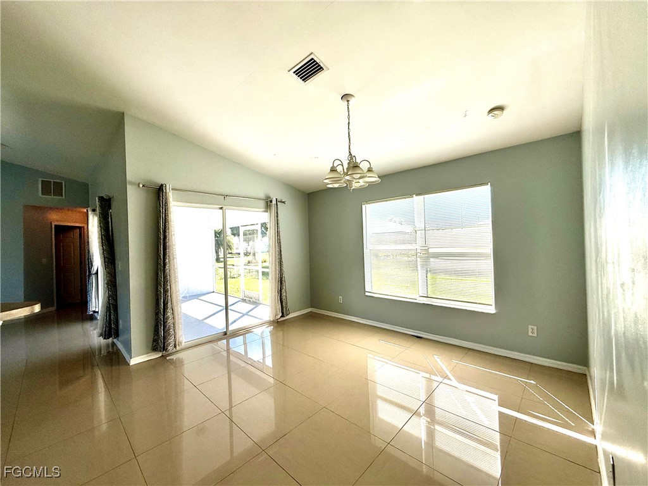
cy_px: 243
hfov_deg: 102.1
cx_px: 324
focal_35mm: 14
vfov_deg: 85.7
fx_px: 262
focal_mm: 2.22
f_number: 2.2
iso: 50
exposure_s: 1/386
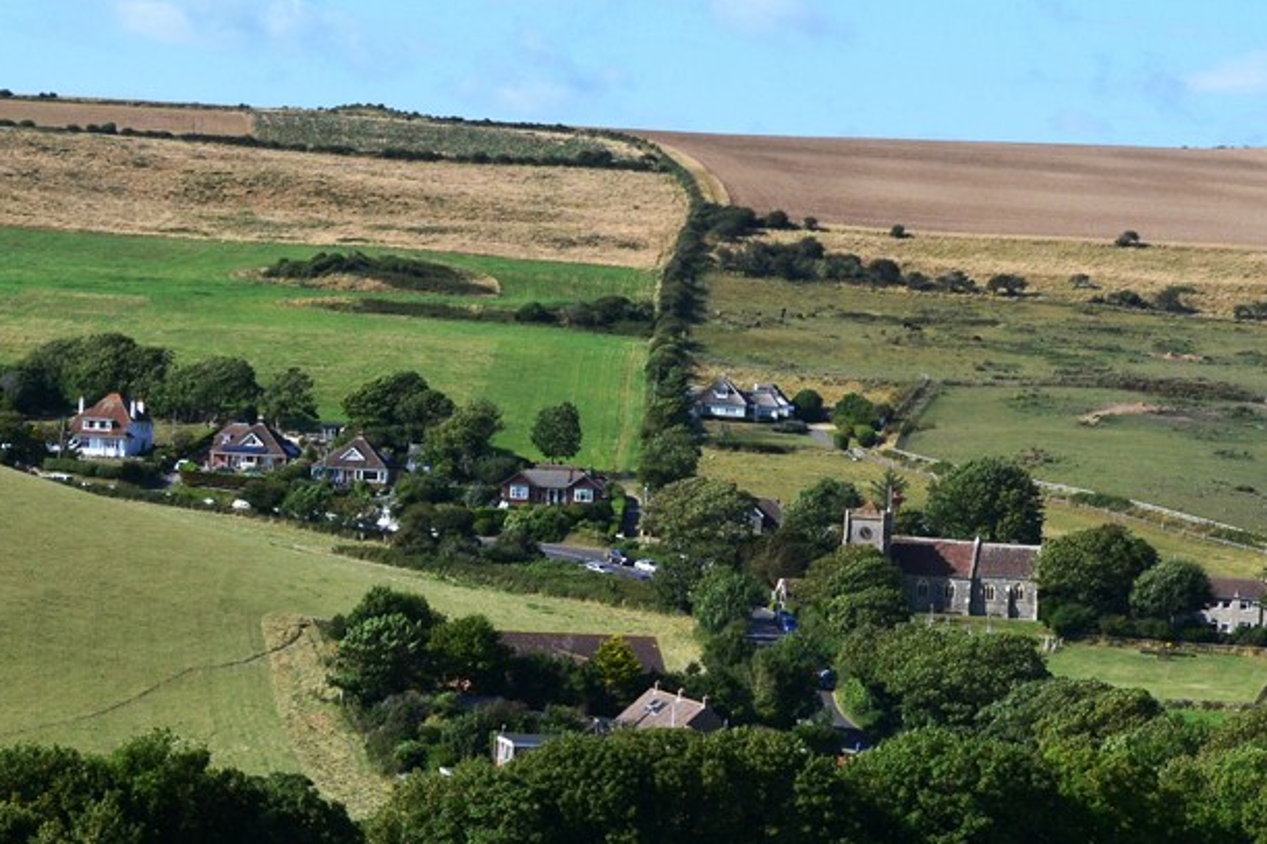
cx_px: 1051
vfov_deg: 12.2
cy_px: 483
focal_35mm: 112
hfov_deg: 18.1
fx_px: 3940
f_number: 11
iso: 400
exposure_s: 1/400
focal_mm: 38
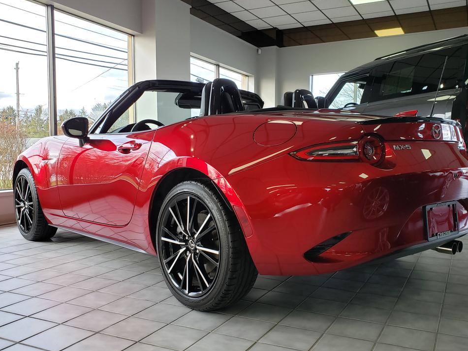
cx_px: 248
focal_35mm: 28
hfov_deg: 63.4
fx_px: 379
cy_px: 188
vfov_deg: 49.7
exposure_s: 1/120
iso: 125
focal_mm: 4.3
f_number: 2.4
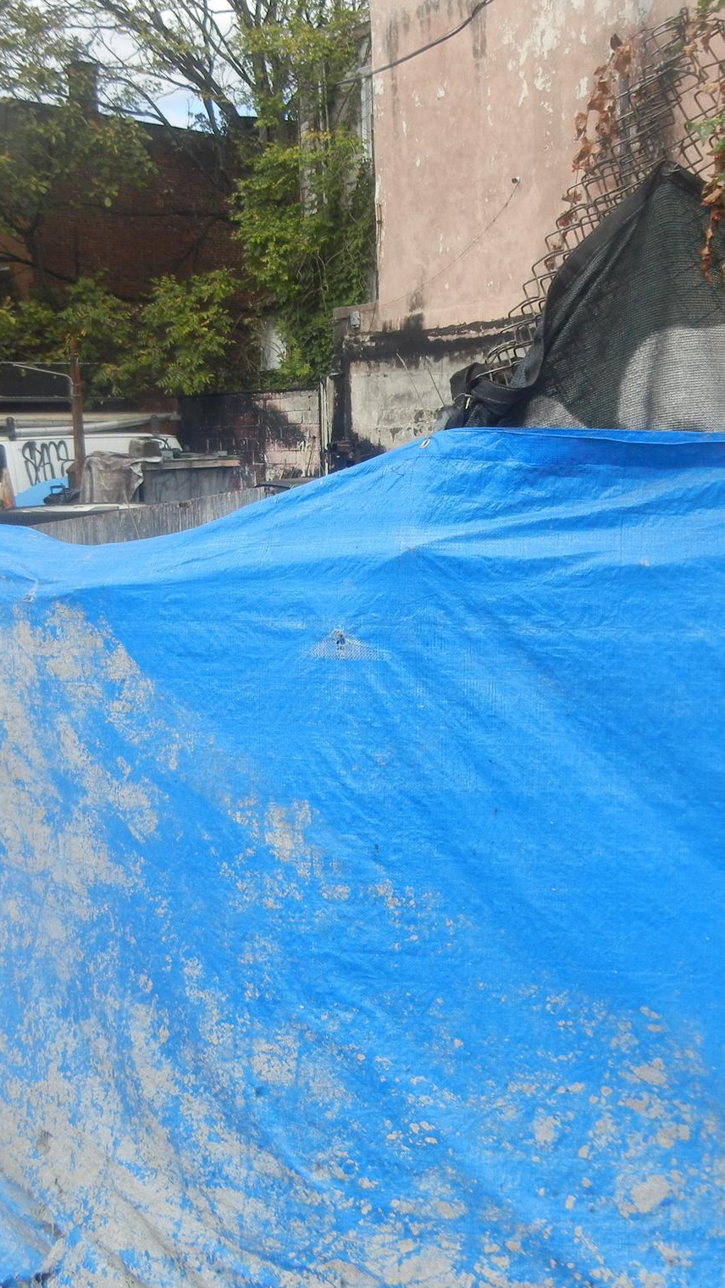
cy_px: 649
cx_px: 470
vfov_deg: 46.4
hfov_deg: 27.0
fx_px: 1503
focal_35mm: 44
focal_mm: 5.4
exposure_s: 1/588
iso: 160
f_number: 3.5
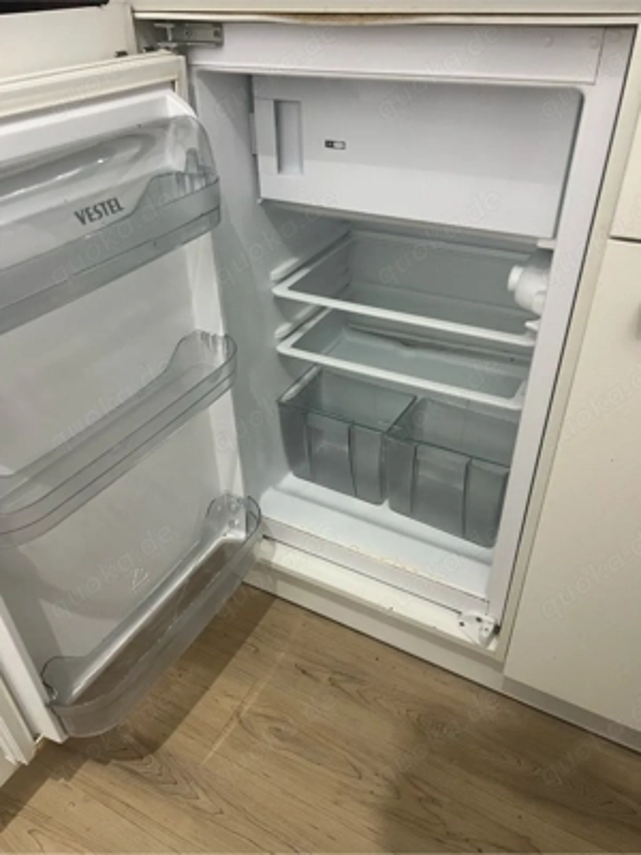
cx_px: 320
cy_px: 428
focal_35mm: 26
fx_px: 642
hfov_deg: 53.1
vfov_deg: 67.3
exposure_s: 1/60
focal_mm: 5.7
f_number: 1.5
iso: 320
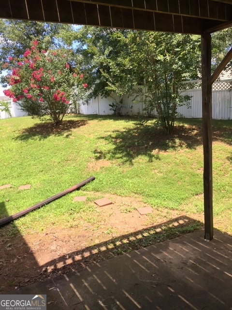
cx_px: 116
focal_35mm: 29
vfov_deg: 61.7
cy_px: 155
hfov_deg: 48.2
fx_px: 259
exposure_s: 1/494
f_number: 2.2
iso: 32
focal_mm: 4.15
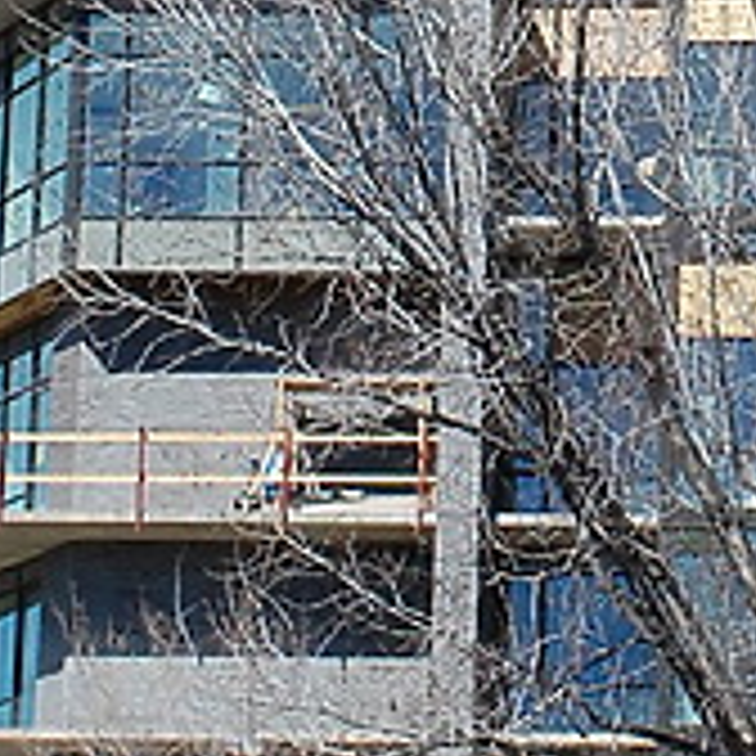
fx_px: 4719
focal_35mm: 191
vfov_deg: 9.0
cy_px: -176
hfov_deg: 9.1
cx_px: 754
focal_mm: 28
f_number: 10
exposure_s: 1/250
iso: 200
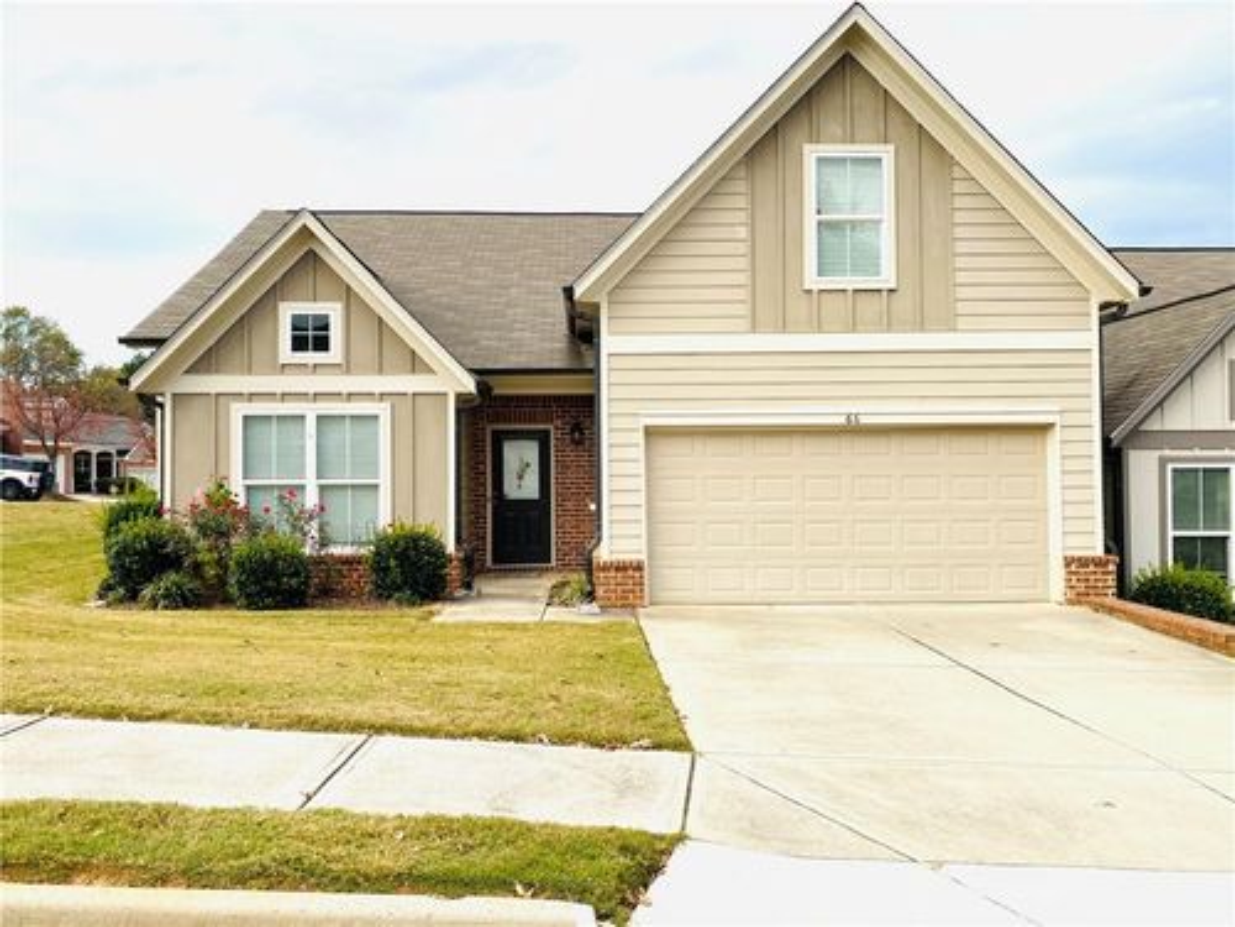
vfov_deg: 53.1
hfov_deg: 67.3
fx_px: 928
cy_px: 464
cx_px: 618
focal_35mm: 26
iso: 32
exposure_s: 1/579
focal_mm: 4.25
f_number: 1.8
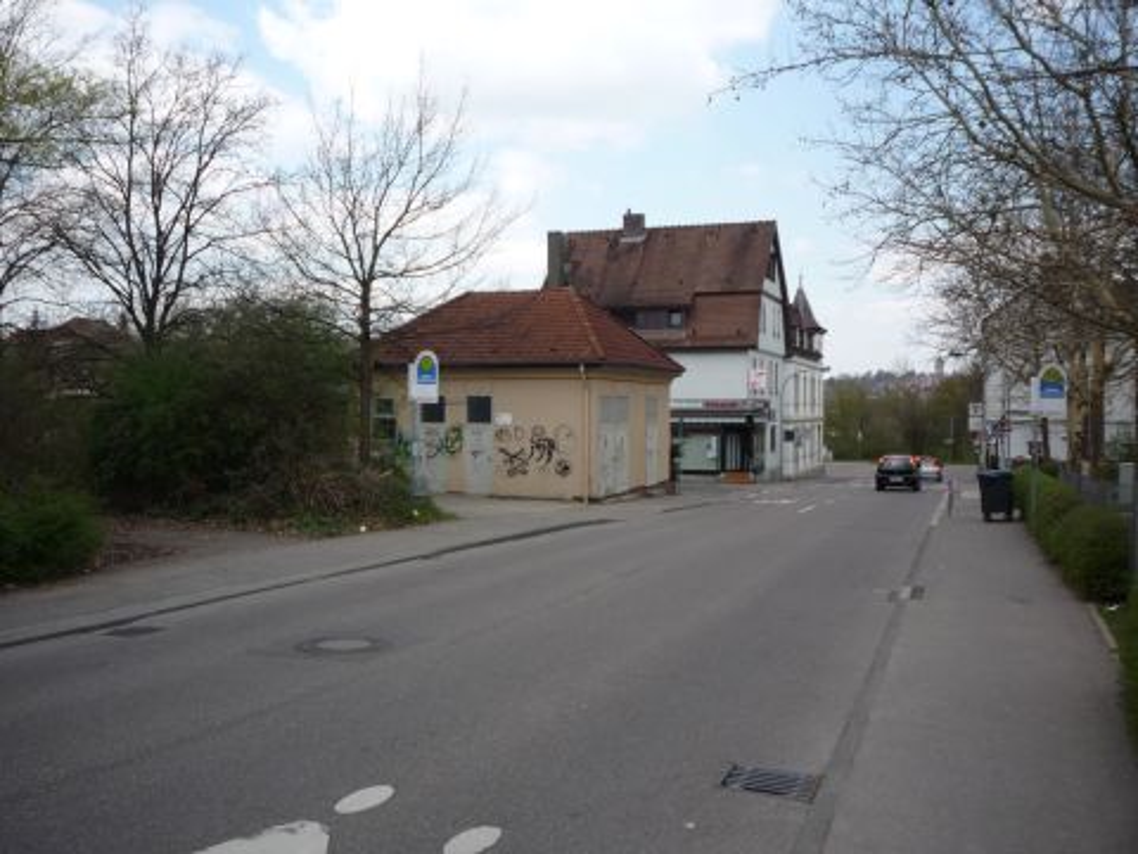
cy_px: 427
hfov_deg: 56.8
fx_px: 1052
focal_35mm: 32
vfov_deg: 44.2
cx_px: 569
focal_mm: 5.2
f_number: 4
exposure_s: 1/400
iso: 100
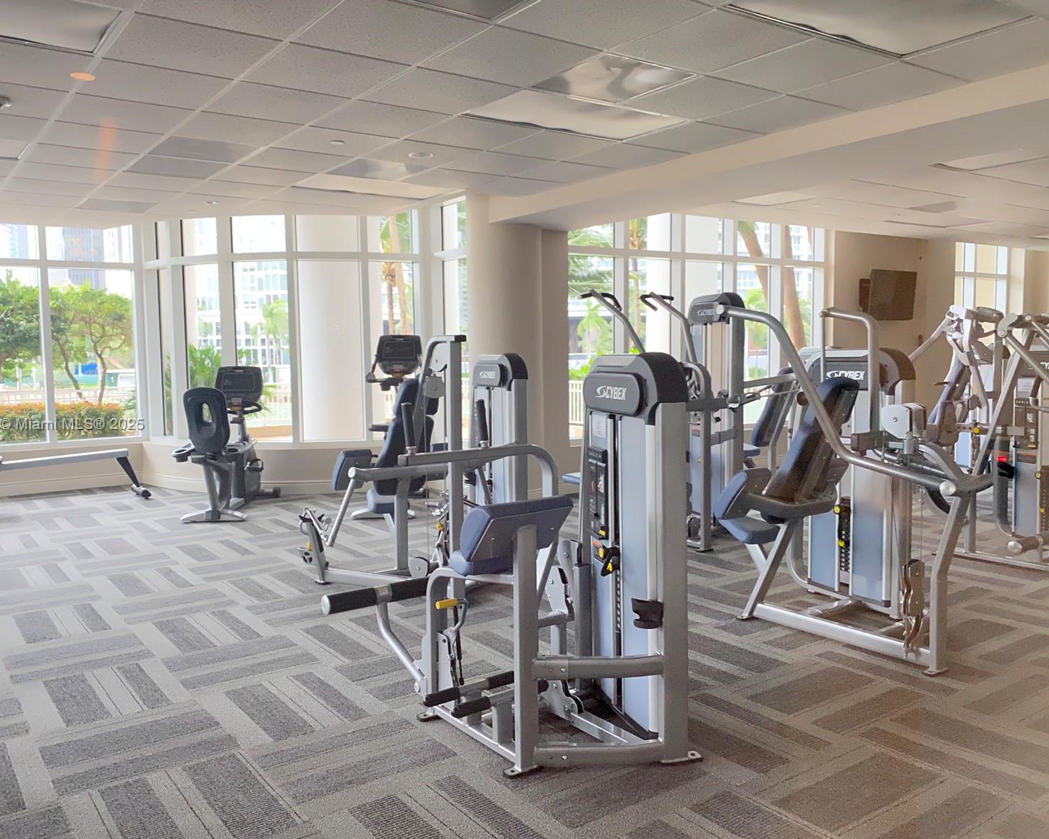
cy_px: 425
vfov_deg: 51.5
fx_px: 869
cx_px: 491
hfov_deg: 62.2
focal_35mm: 28
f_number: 1.8
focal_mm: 4.25
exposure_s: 1/30
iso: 800
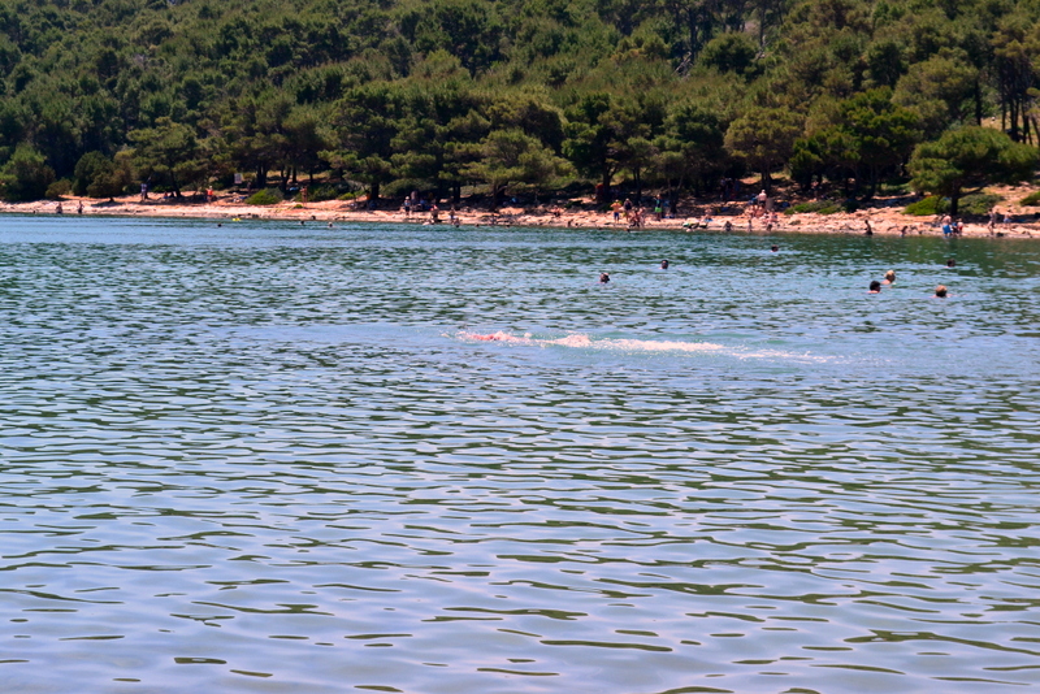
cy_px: 347
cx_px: 520
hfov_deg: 24.6
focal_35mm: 82
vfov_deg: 16.6
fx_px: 2384
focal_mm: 55
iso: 400
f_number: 11
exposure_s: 1/400
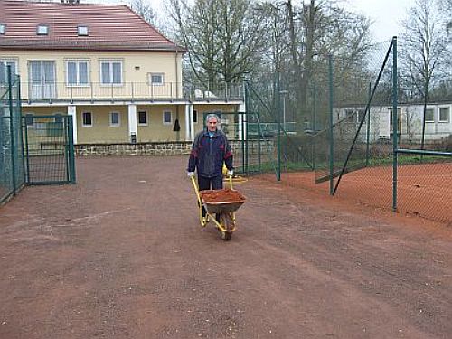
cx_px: 226
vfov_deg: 41.8
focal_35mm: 34
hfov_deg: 54.0
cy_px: 170
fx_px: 444
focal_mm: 7.3
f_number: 2.8
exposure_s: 1/200
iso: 100
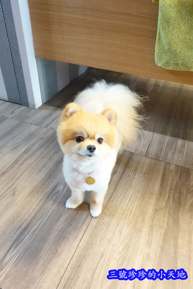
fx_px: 225
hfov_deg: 46.4
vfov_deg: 65.5
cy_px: 144
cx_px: 96
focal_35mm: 28
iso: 1250
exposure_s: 1/4
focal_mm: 10.4
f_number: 9
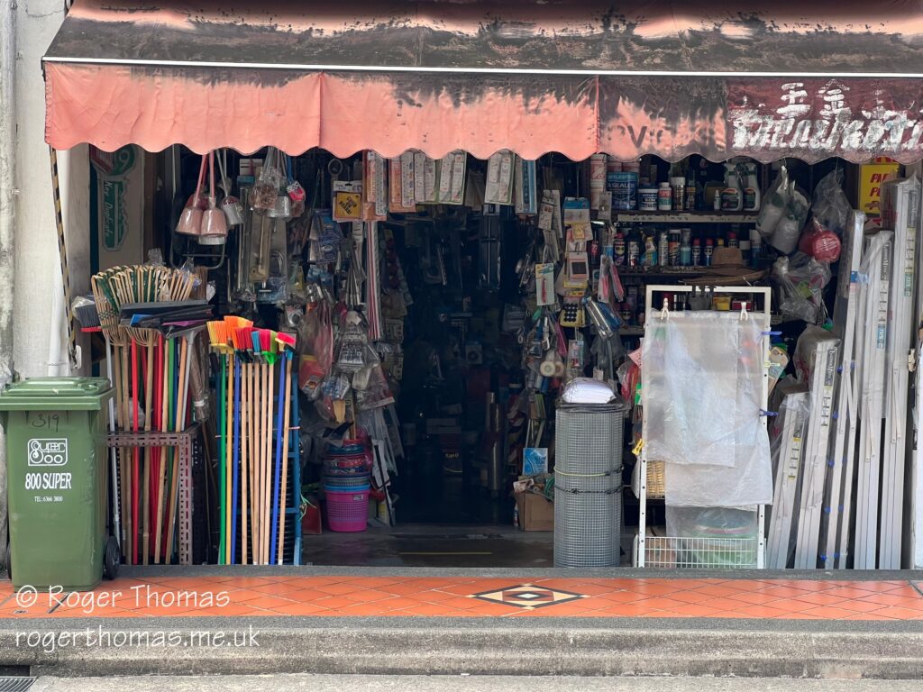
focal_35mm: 77
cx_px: 462
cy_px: 346
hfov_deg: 25.3
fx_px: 2053
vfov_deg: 19.1
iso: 32
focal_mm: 9
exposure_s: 1/99
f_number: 2.8
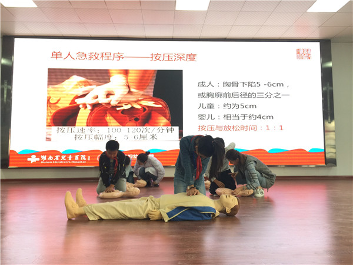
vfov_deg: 48.2
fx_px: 296
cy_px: 132
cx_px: 176
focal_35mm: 29
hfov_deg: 61.7
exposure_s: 1/33
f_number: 2.2
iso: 32
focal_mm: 4.15
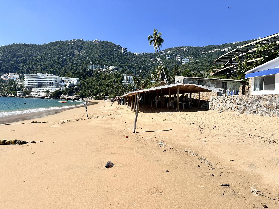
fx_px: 193
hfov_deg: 71.6
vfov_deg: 56.8
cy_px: 104
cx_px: 140
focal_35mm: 24
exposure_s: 1/7576
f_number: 1.78
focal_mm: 6.86
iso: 80
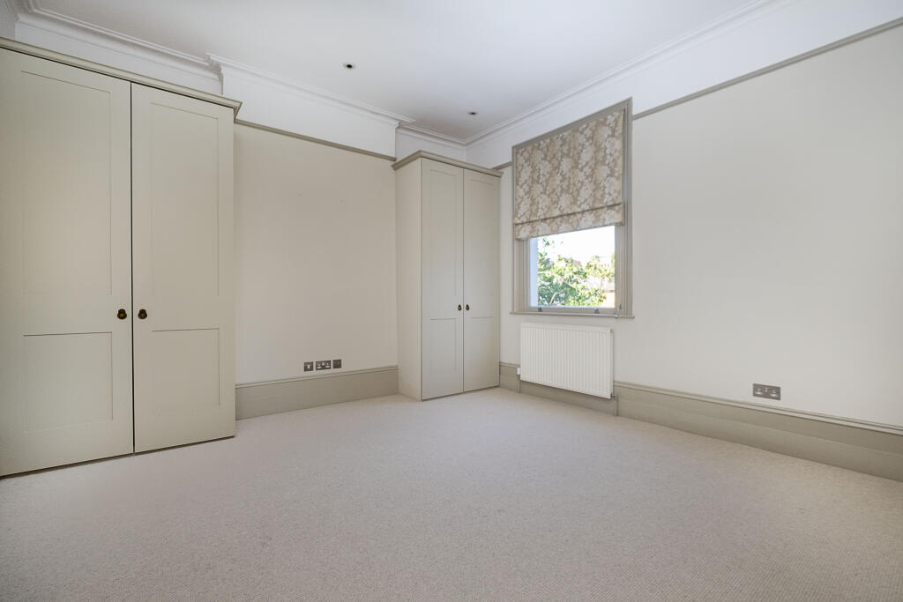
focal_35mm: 15
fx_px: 376
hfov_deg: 100.4
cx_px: 452
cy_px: 301
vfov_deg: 77.3
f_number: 4
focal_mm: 10
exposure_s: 1/125
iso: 250
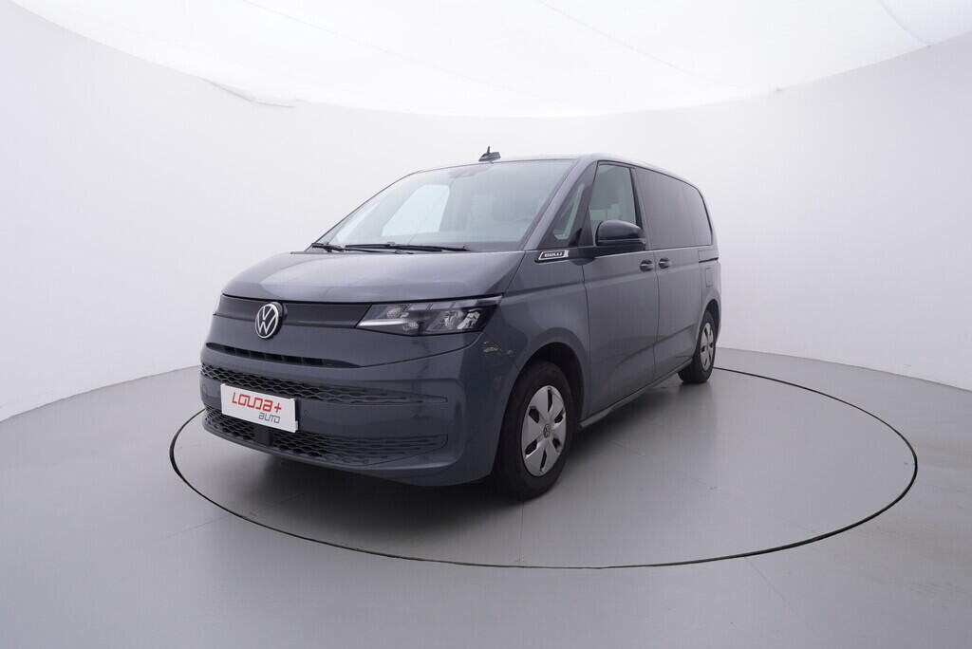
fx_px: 608
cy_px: 324
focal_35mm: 22
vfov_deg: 56.2
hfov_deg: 77.3
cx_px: 486
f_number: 5
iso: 200
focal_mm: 15
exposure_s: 1/80
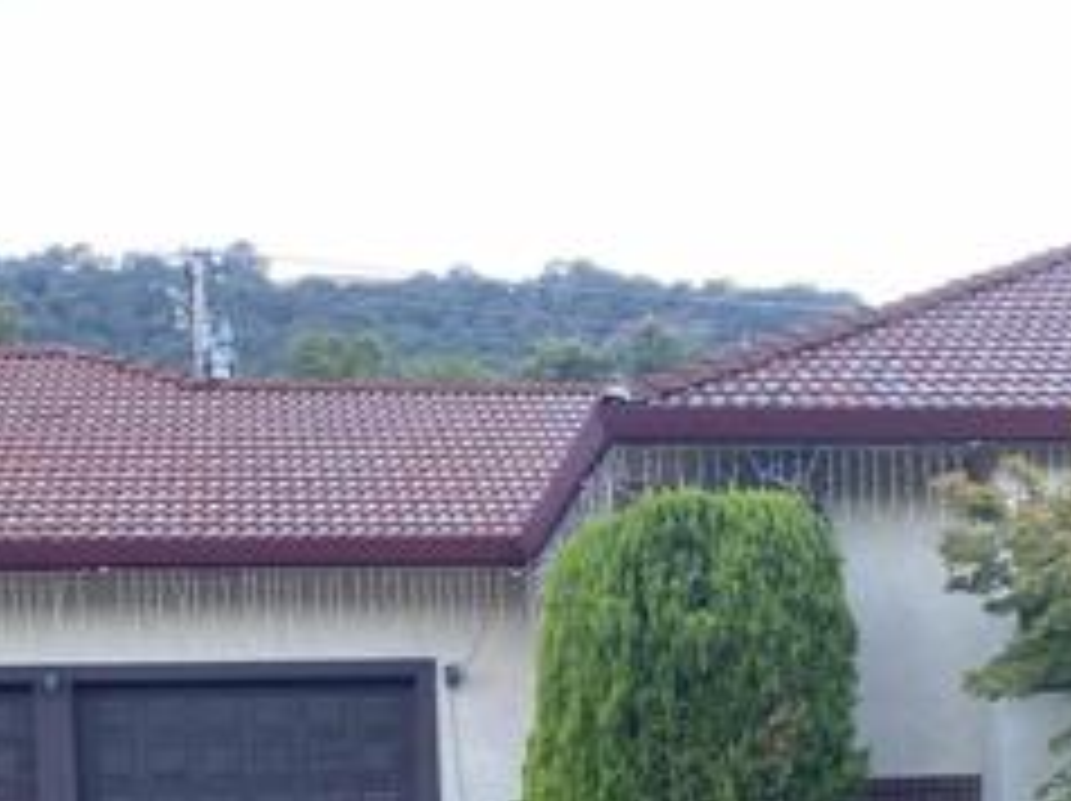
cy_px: 1026
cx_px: 688
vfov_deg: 19.4
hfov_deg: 27.7
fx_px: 2164
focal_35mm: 70
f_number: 1.8
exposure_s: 1/122
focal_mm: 4.25
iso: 32
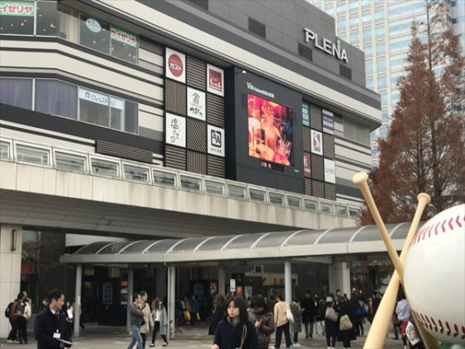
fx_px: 766
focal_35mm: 57
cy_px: 174
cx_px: 232
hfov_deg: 33.8
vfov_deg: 25.7
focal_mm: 6.6
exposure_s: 1/223
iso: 20
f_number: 2.8
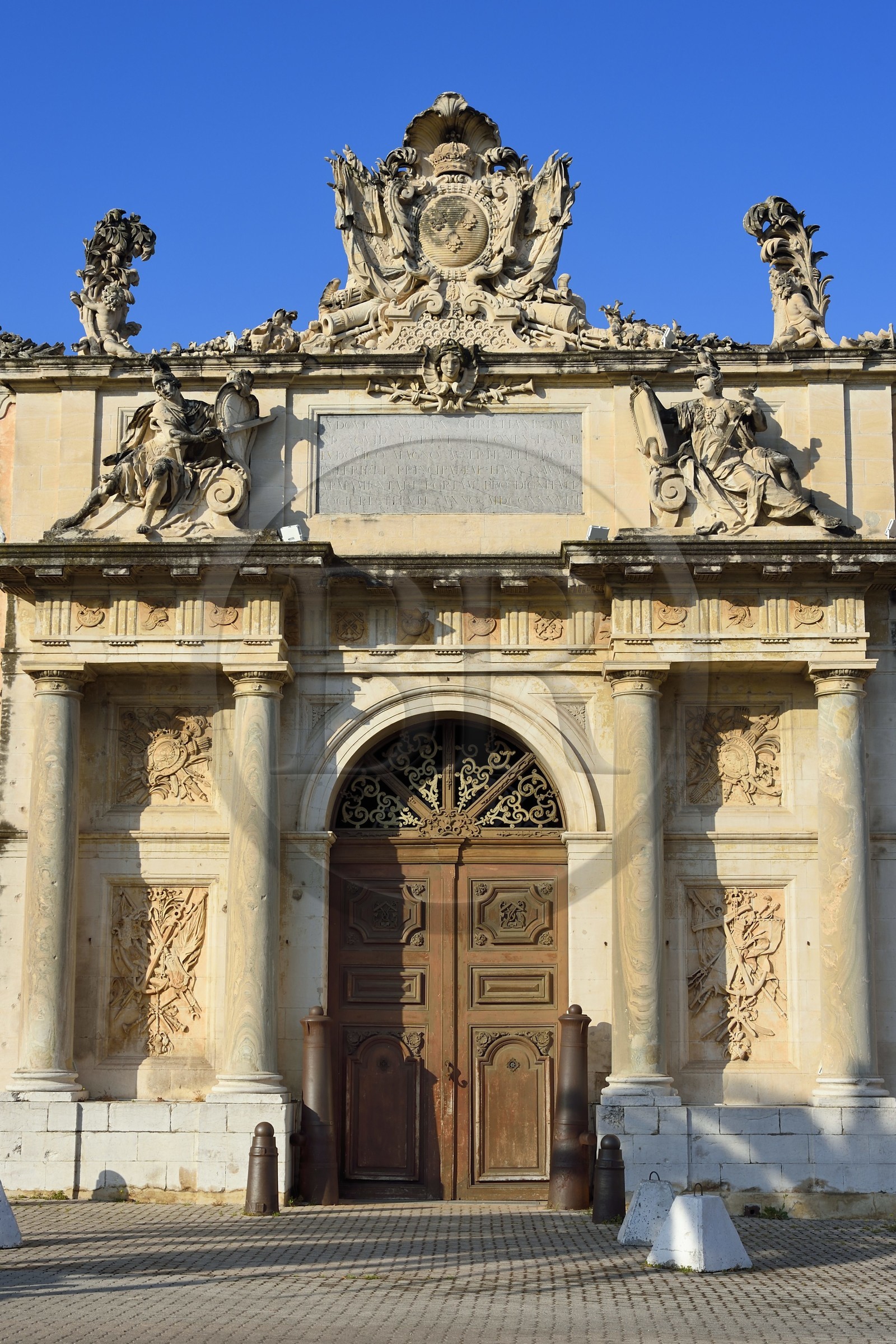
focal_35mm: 52
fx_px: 1942
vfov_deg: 38.2
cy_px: 672
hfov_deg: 26.0
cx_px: 448
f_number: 11
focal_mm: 52
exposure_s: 1/250
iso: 200
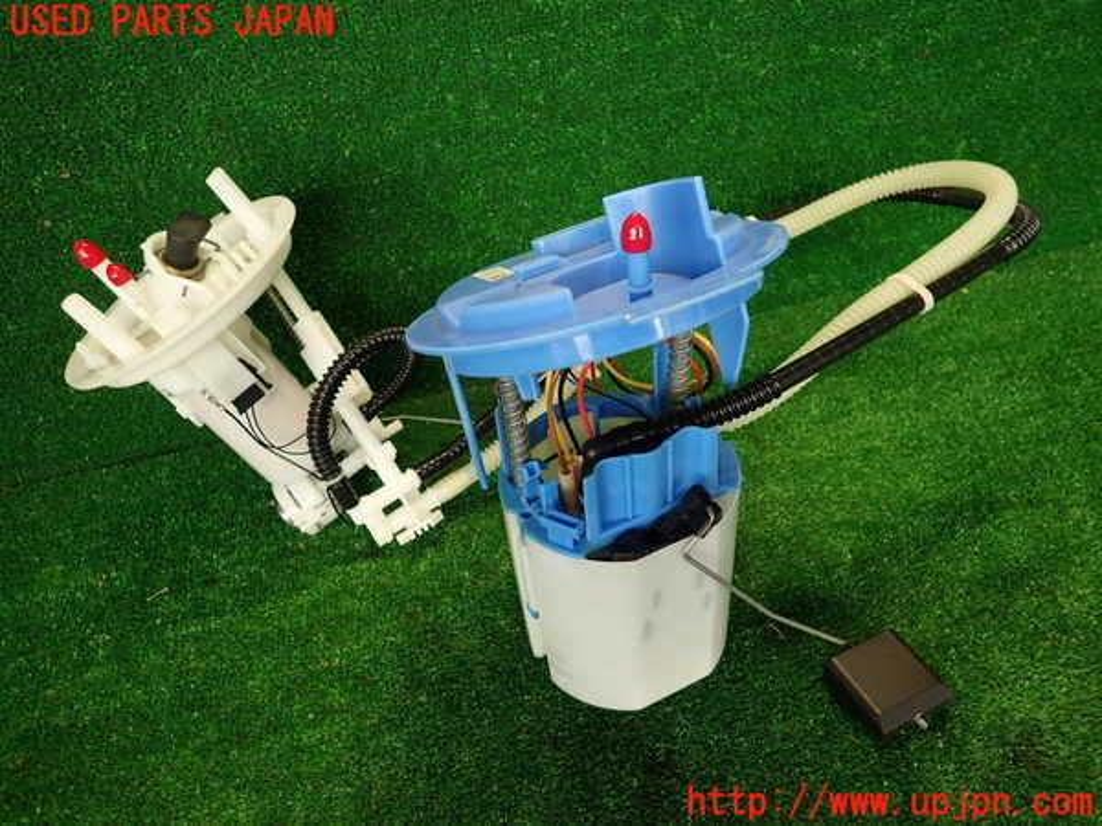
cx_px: 551
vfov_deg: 54.9
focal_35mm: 25
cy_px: 413
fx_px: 796
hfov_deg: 69.4
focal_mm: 4.5
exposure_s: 1/60
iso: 200
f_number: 2
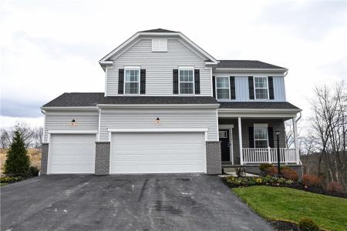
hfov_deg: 63.2
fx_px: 282
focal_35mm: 29
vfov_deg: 44.6
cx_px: 174
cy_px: 116
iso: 100
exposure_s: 1/60
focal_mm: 19.5
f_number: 6.3
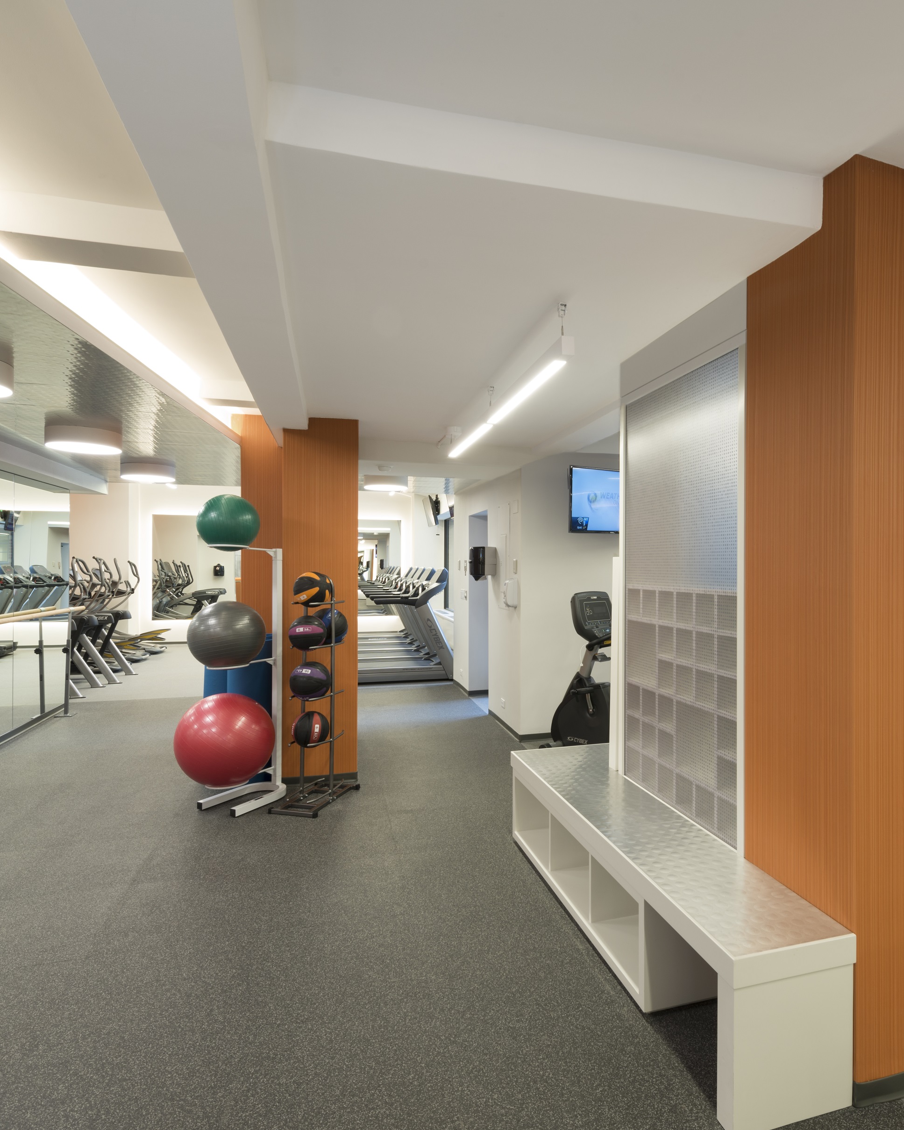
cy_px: 566
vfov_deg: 80.4
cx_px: 530
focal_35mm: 20
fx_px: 669
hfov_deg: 67.6
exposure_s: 1.3
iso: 100
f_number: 11
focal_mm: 14
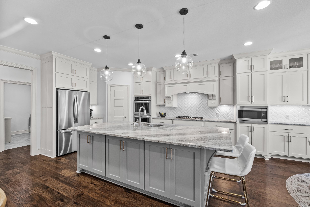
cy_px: 104
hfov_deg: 100.4
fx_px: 129
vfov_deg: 77.3
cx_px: 155
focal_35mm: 15
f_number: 8
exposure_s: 1/1.67
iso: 800
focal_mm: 10
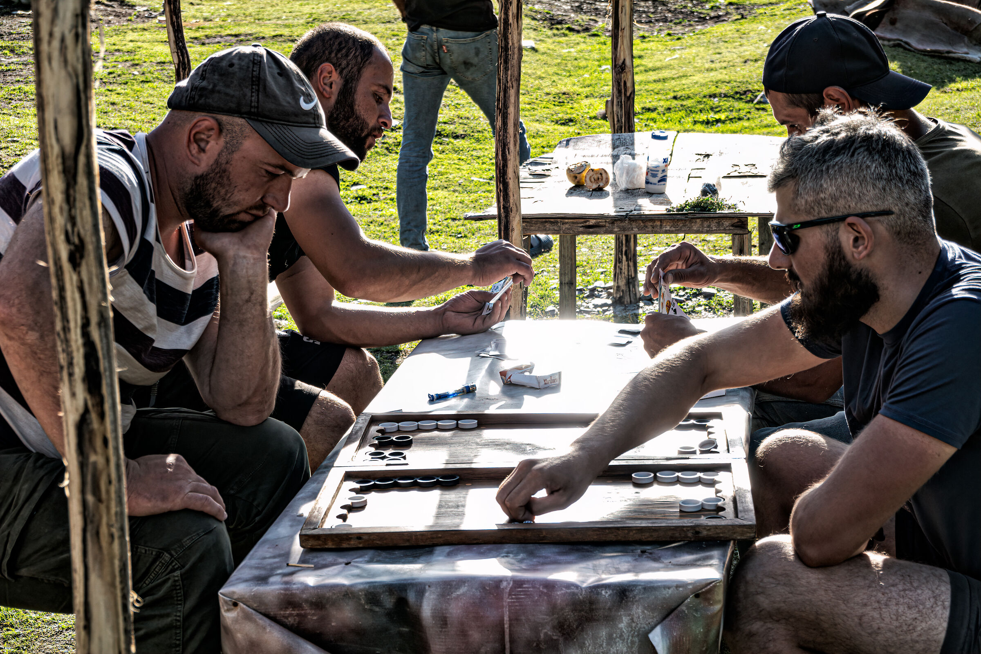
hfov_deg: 27.0
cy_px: 327
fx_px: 2044
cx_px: 490
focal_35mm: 75
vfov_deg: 18.2
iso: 64
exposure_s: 1/160
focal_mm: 27.44
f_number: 4
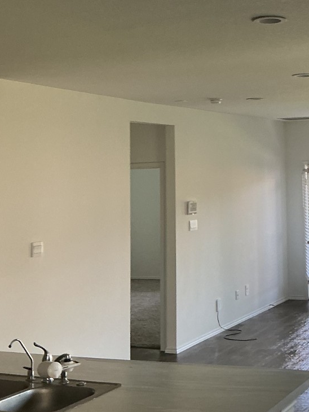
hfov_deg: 23.1
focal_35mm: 61
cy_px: 116
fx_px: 726
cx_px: 304
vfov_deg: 31.2
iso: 50
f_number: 1.8
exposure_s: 1/60
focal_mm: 3
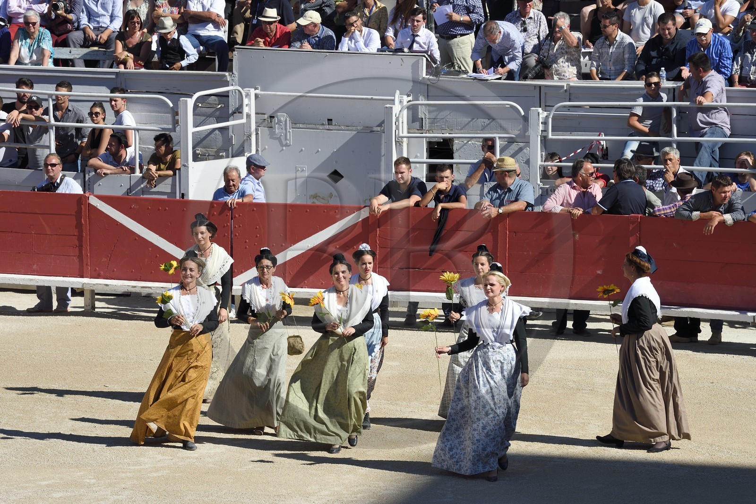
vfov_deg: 6.9
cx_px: 378
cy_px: 252
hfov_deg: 10.3
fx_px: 4199
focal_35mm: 200
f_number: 10
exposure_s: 1/400
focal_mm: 200
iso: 200
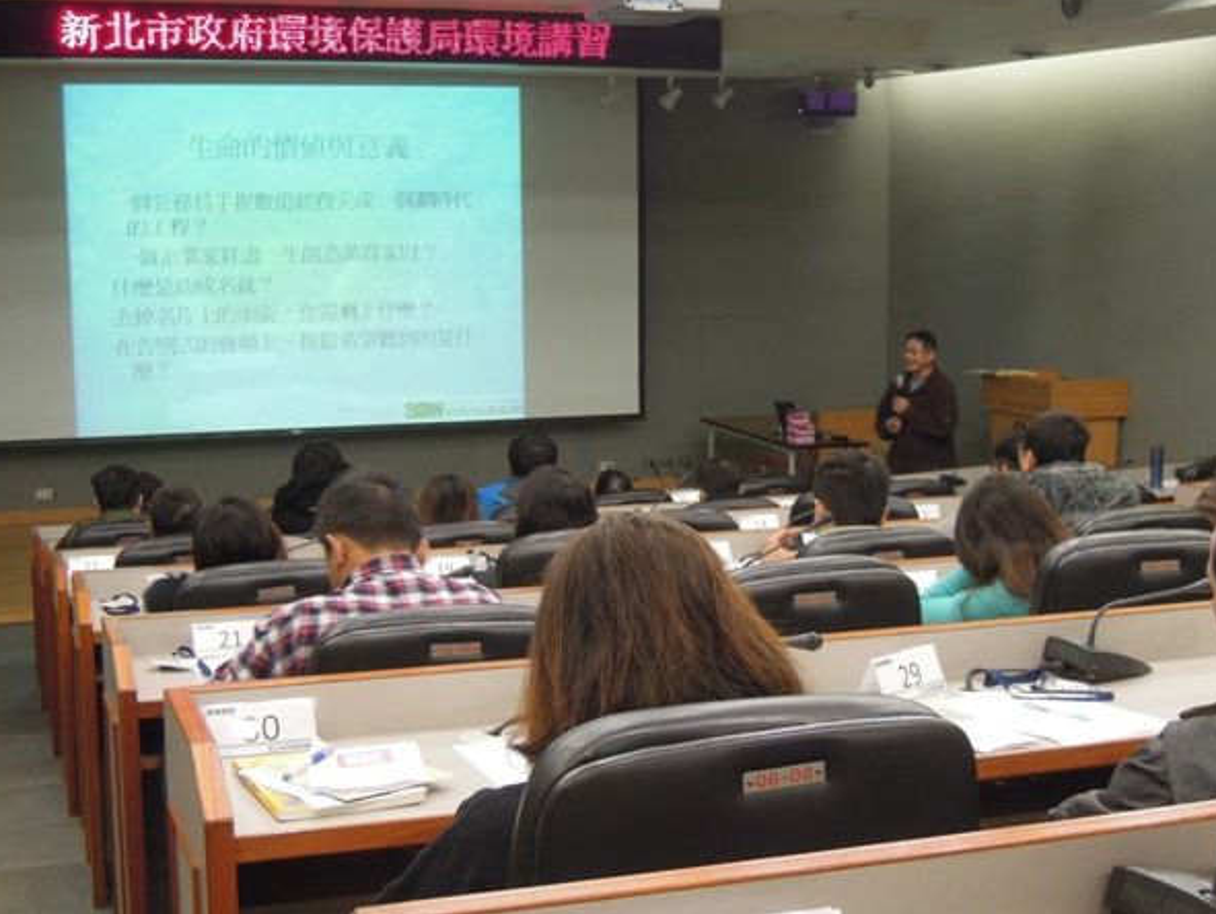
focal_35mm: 55
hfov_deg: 34.9
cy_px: 414
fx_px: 1933
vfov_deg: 26.6
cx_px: 611
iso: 450
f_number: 3.7
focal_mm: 9
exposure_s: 1/15
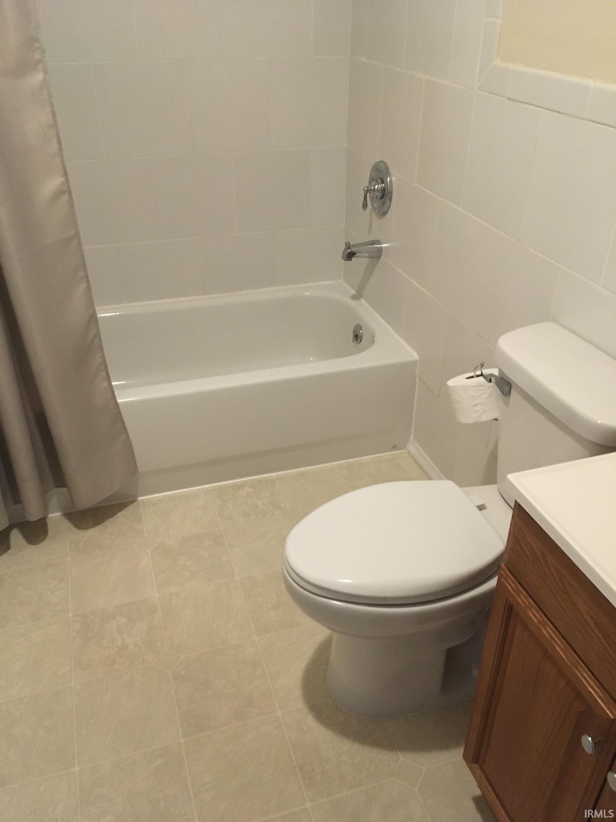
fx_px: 688
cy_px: 411
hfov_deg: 48.2
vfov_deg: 61.7
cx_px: 308
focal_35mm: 29
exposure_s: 1/15
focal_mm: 4.15
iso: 200
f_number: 2.2
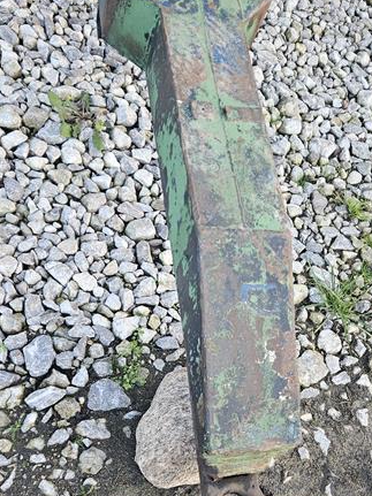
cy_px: 284
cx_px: 237
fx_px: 588
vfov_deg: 45.7
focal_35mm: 41
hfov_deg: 34.9
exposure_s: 1/190
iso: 80
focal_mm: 5.4
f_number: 1.8
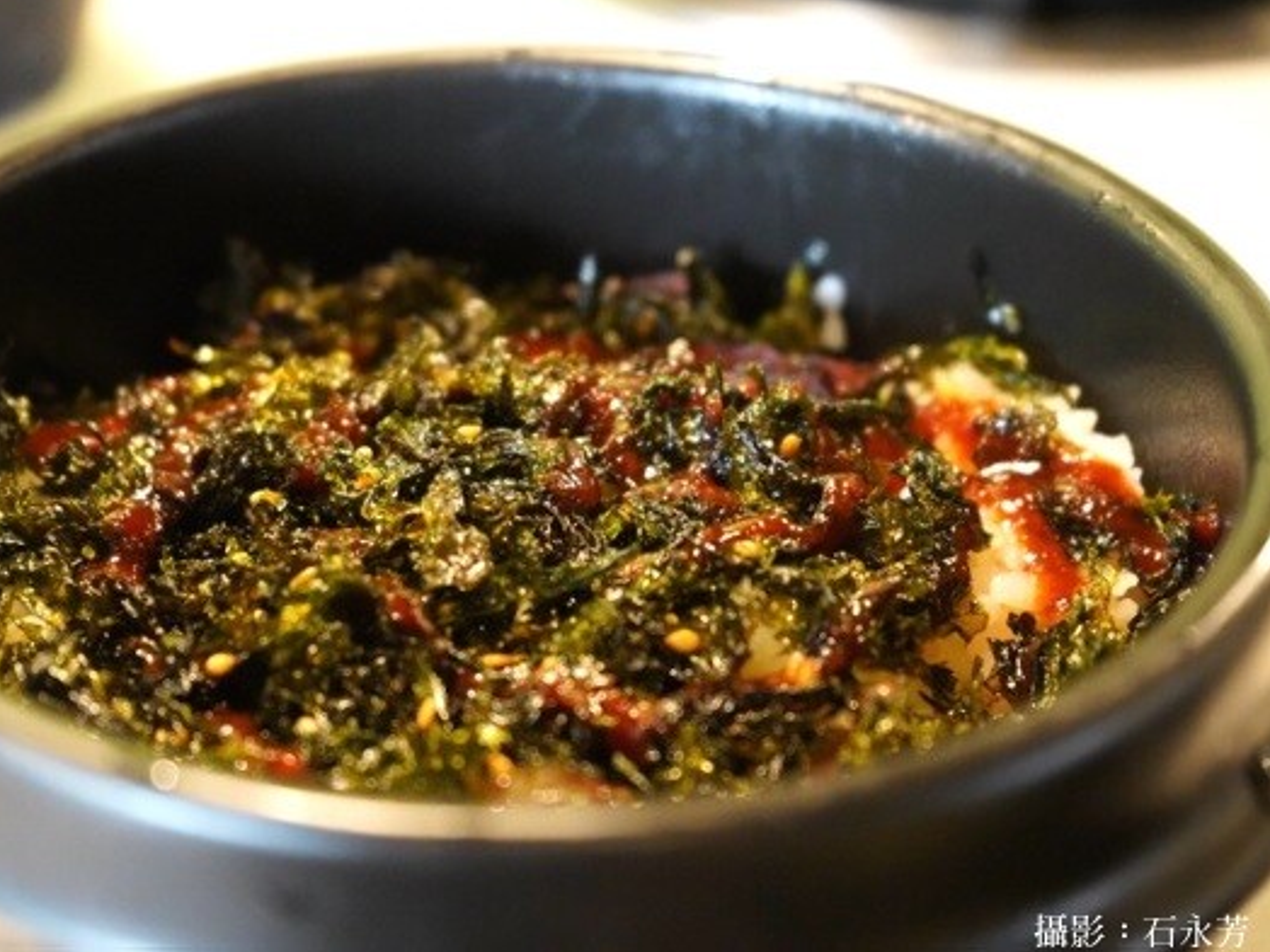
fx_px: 2385
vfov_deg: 22.6
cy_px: 472
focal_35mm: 65
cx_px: 550
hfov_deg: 29.8
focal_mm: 59
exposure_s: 1/160
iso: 12800
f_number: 5
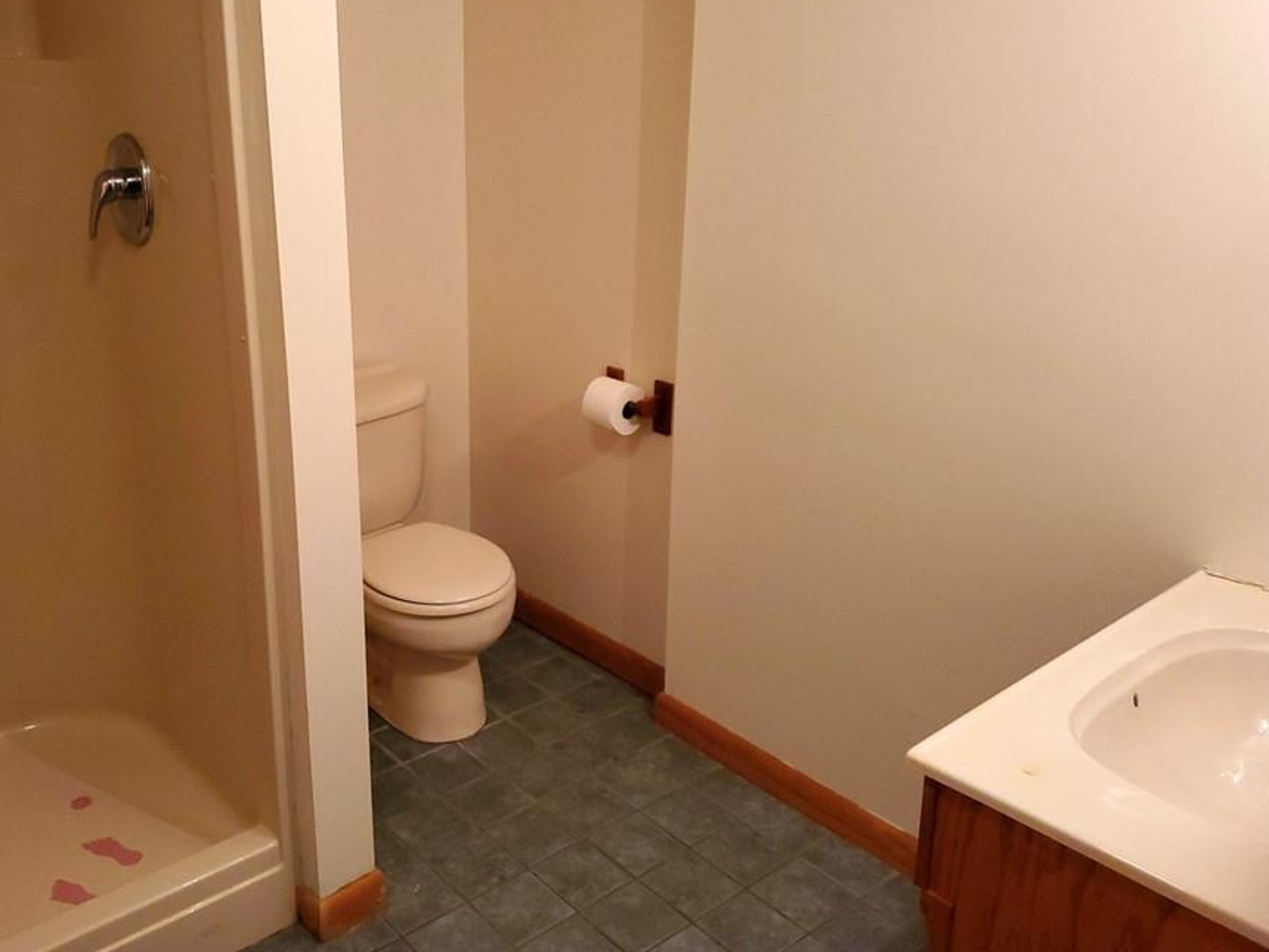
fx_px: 1136
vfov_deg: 45.2
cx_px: 524
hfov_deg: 58.0
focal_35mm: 31
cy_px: 387
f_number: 1.5
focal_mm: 4.3
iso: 320
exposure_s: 1/60
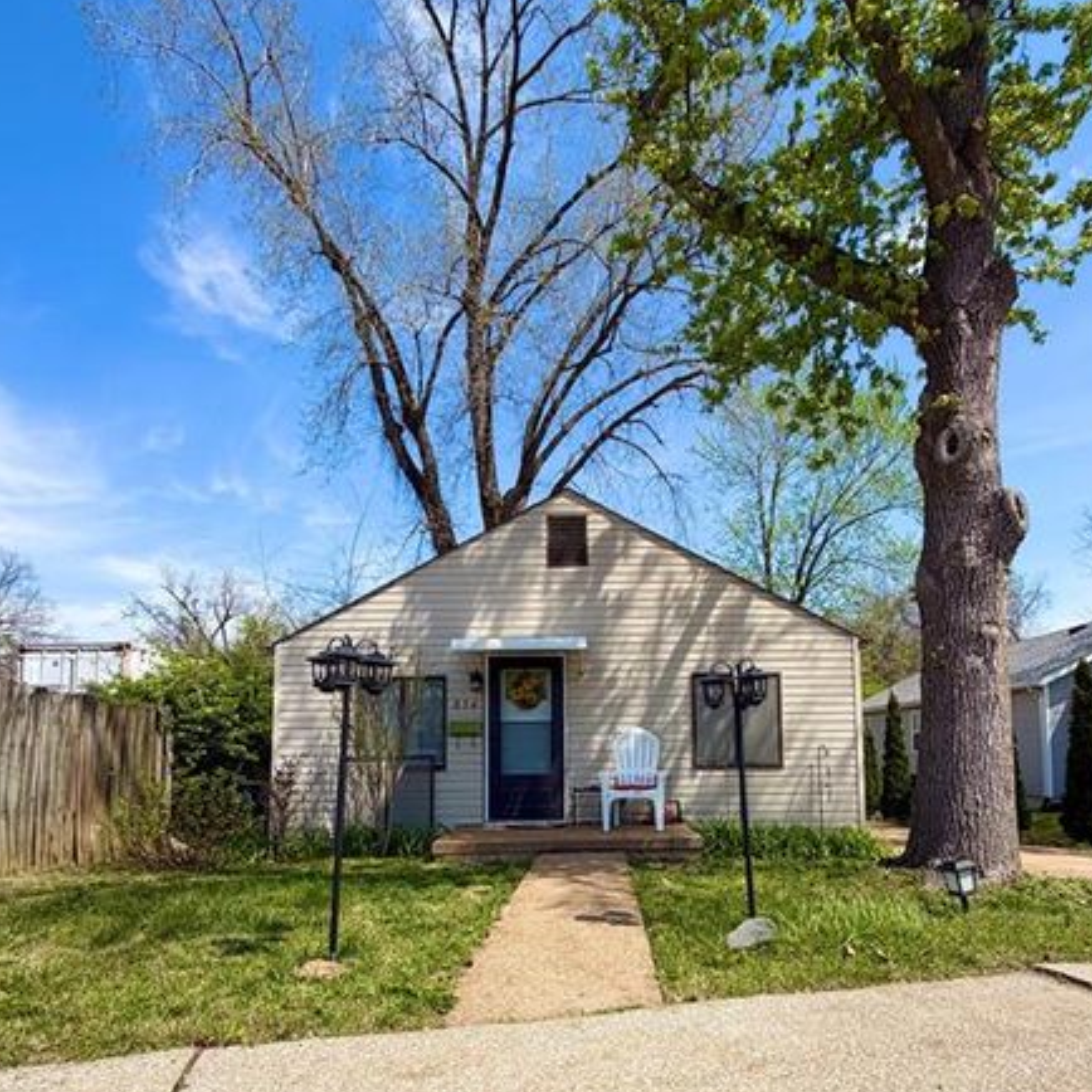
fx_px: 678
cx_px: 589
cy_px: 721
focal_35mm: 19
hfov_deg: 77.5
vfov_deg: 75.4
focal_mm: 2.22
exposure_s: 1/876
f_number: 2.2
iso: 20
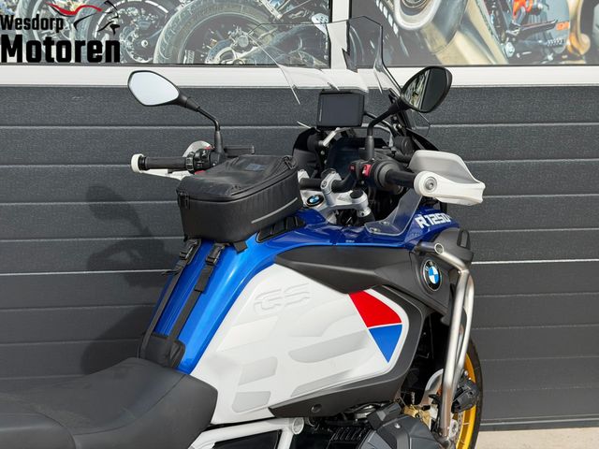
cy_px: 224
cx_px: 300
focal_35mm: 48
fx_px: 831
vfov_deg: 30.3
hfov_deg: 39.7
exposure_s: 1/4329
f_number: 1.78
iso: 64
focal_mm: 6.76
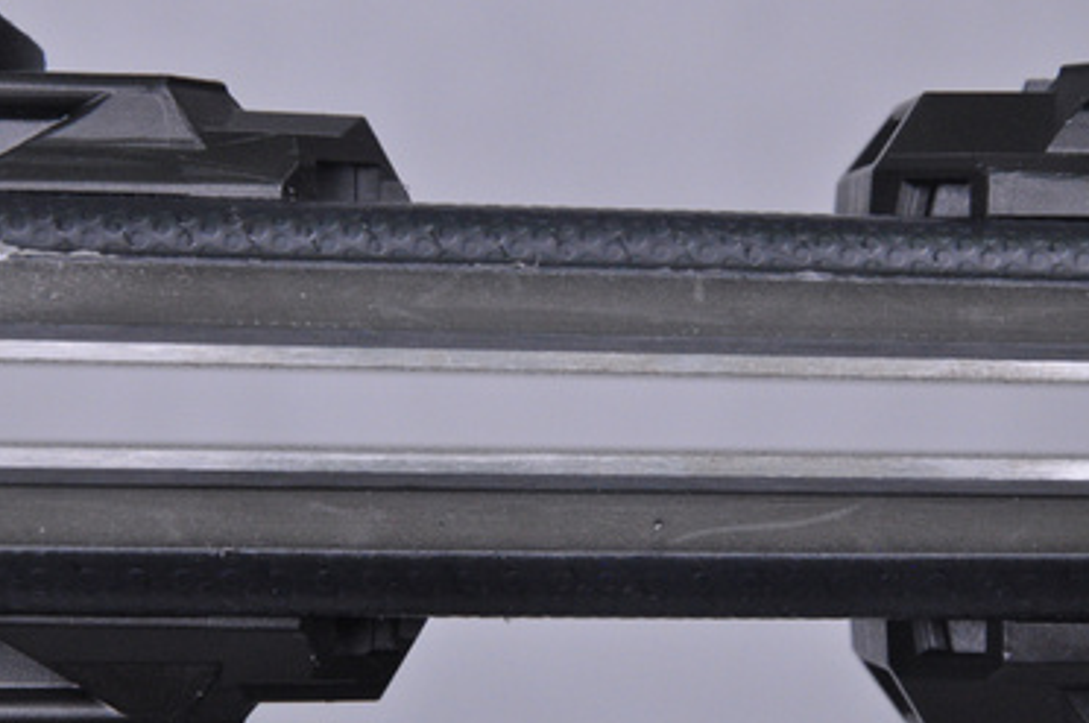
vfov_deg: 7.2
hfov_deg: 10.8
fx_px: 5758
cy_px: 411
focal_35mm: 191
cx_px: 553
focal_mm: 105
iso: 3200
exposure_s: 1/125
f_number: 9.5
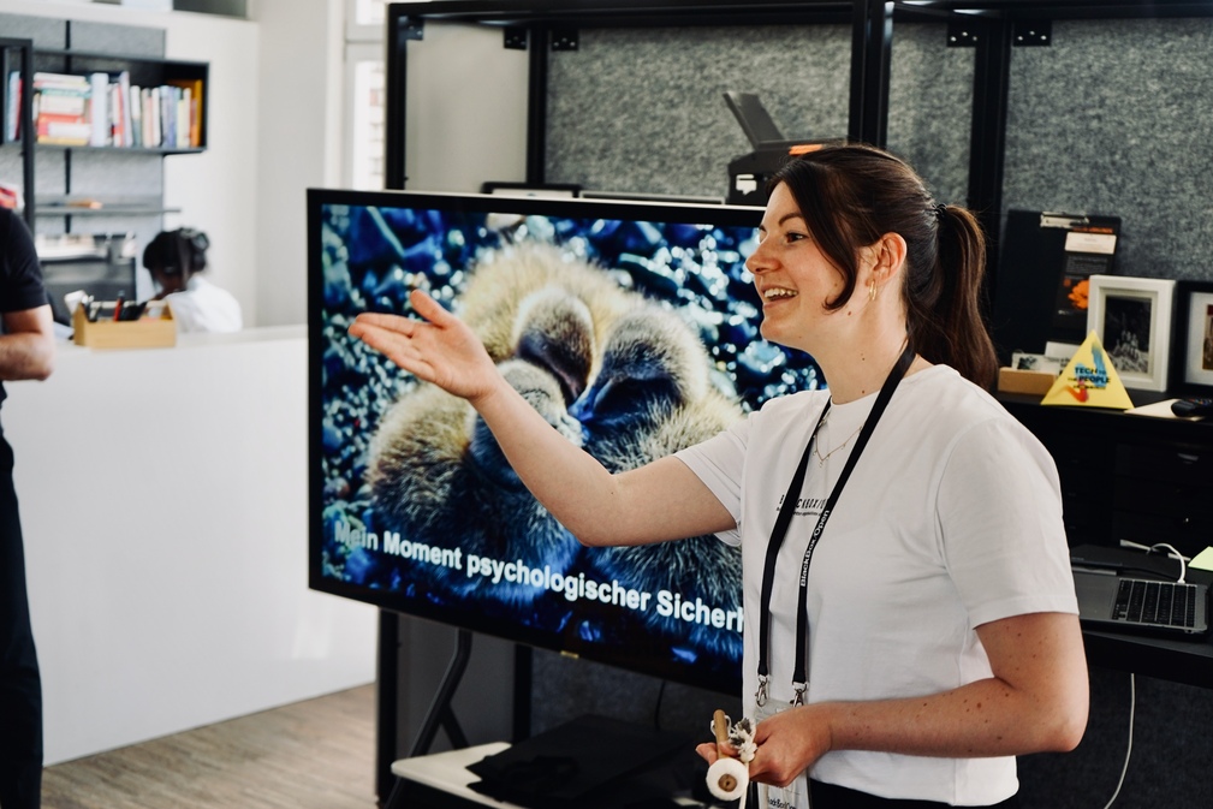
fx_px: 1786
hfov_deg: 37.5
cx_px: 606
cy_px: 404
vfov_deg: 25.5
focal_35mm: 53
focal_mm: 53
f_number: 5
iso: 320
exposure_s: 1/60
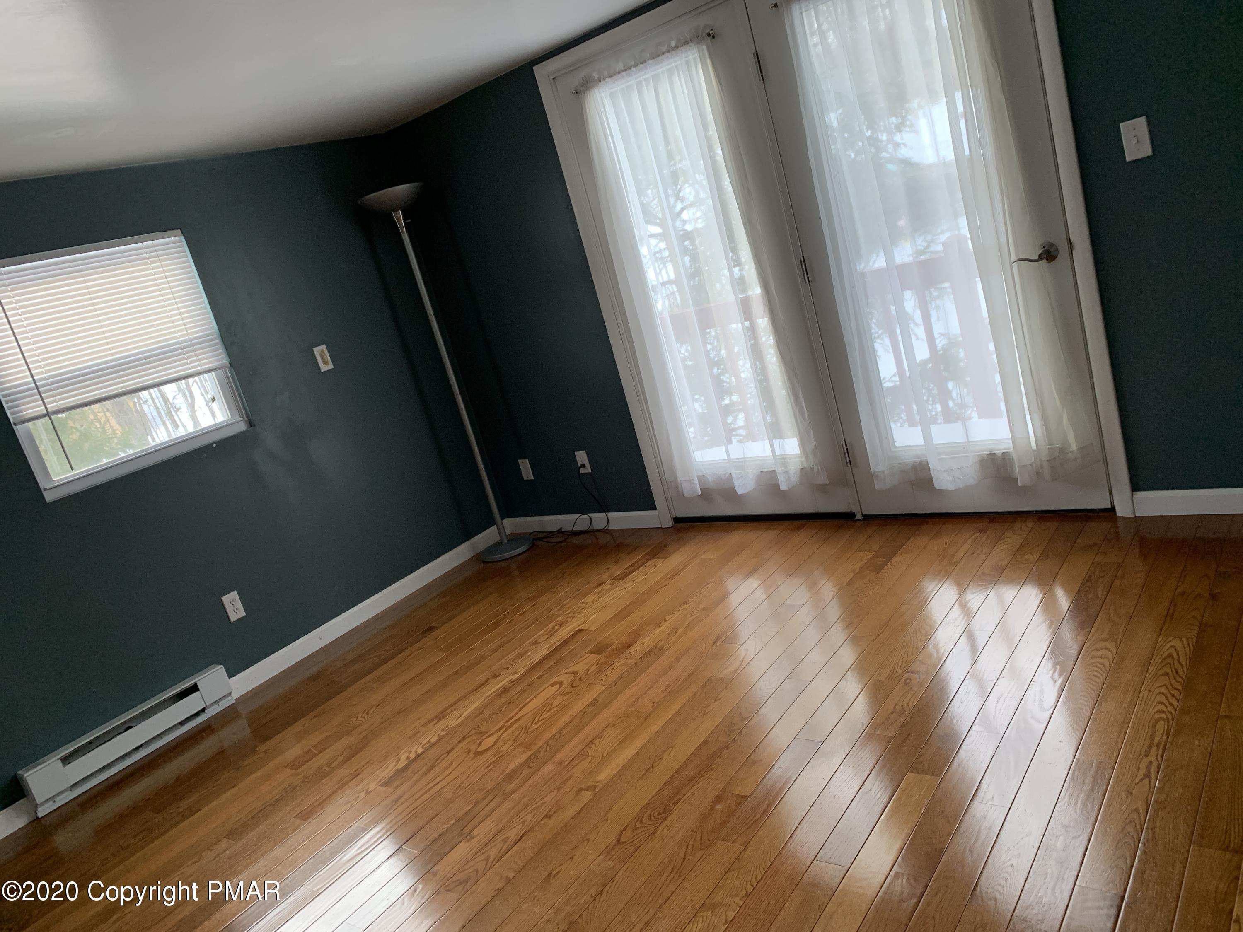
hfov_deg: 67.3
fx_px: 934
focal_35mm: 26
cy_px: 466
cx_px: 622
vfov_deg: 53.1
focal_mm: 4.25
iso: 100
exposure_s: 1/67
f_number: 1.8
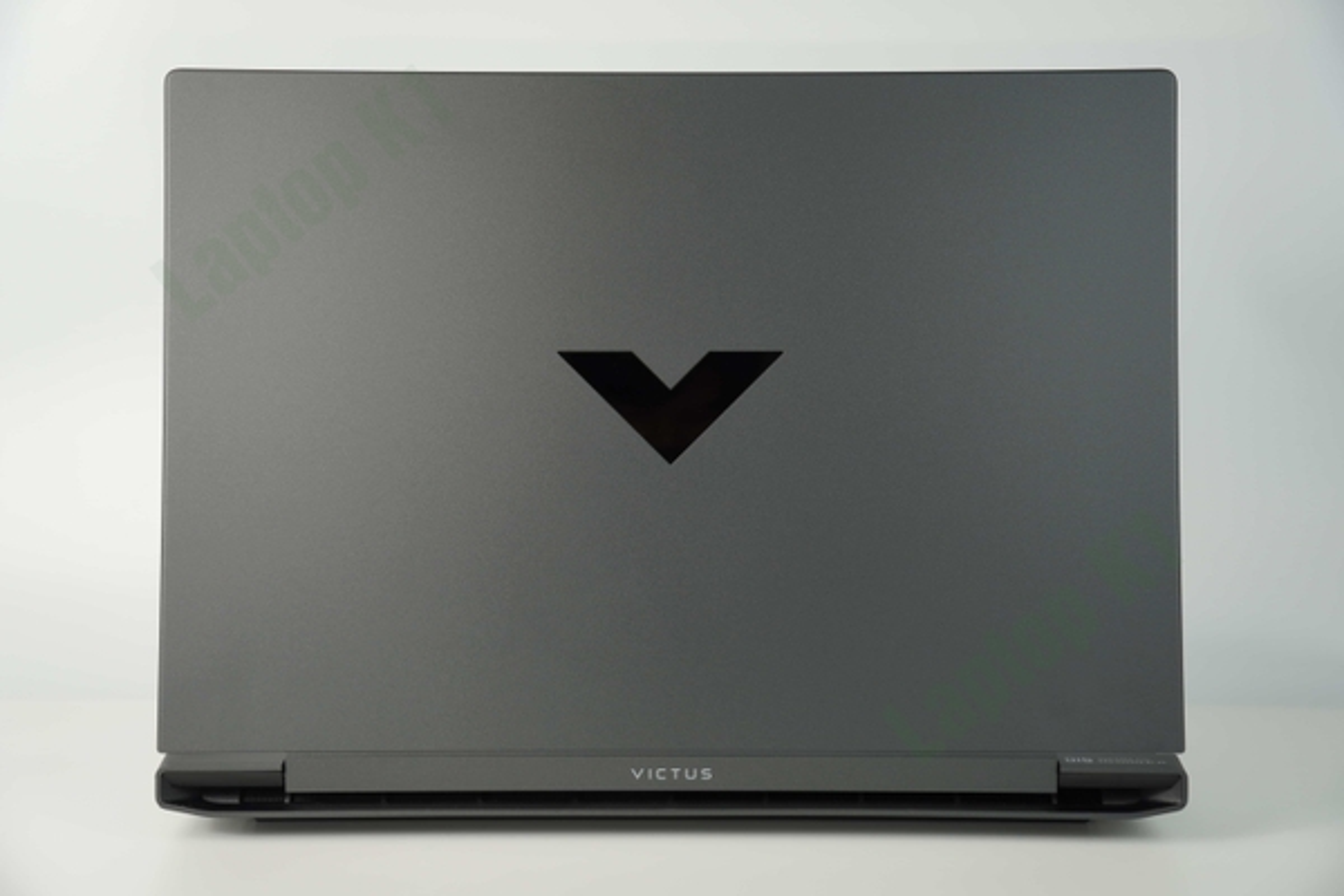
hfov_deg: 38.9
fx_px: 1904
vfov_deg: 26.5
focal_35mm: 51
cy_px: 448
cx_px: 672
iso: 100
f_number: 2.8
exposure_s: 1/125
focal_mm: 34
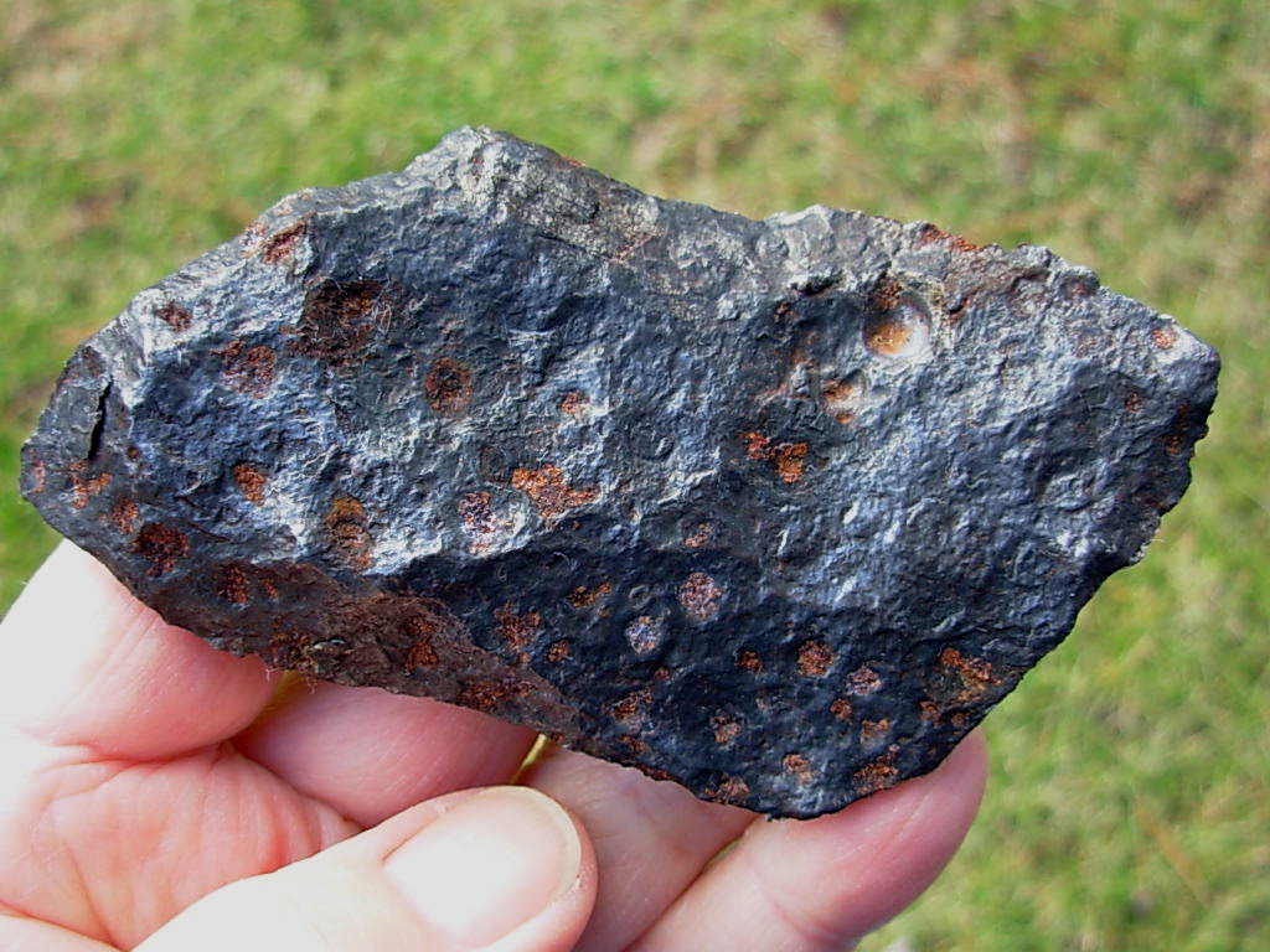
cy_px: 476
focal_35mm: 38
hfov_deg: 49.0
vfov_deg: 37.7
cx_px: 635
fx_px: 1394
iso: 50
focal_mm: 6.3
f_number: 2.9
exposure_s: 1/73.9
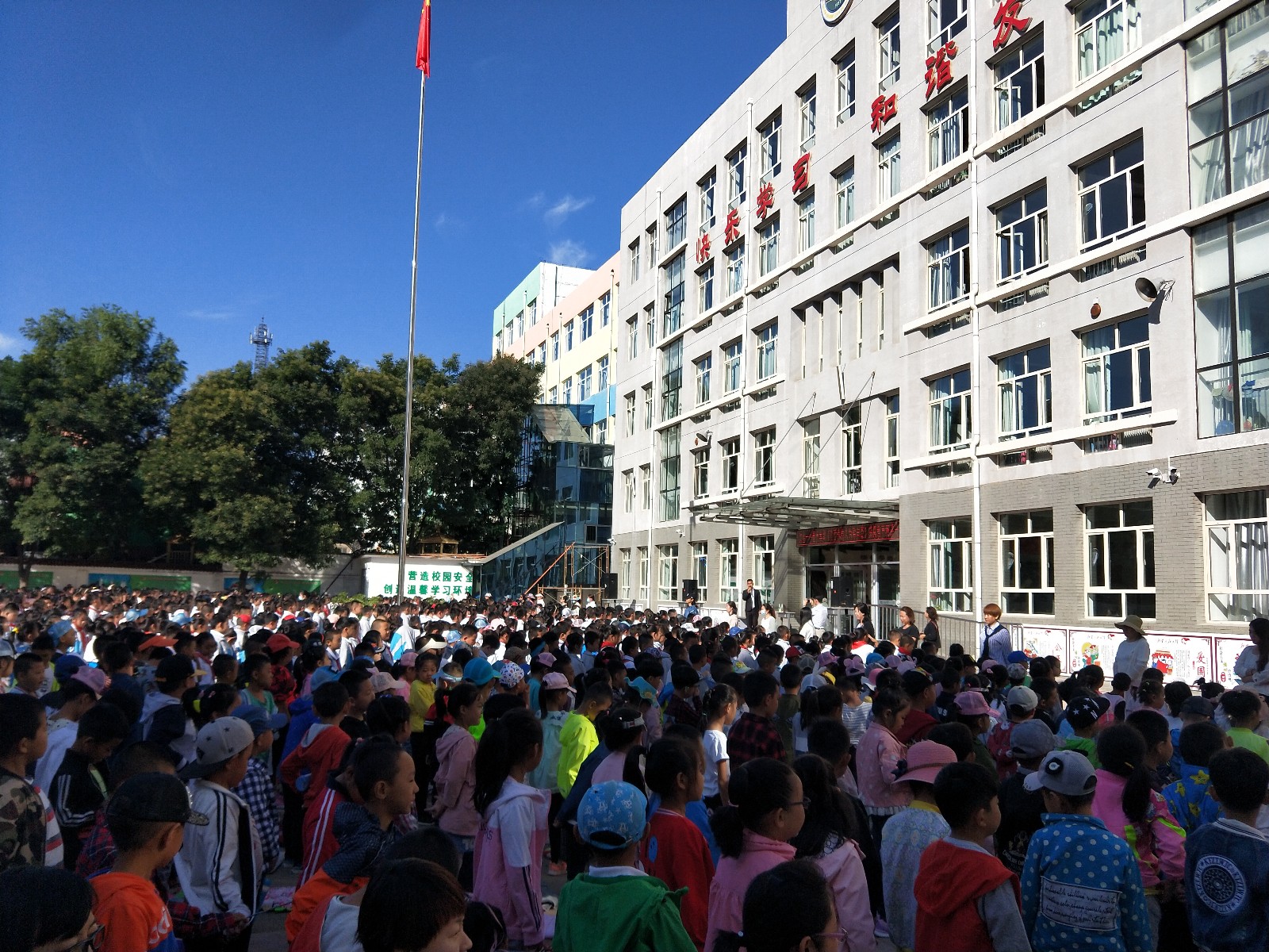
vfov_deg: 54.9
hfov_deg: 69.4
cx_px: 634
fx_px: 916
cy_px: 476
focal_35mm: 25
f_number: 1.7
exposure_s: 1/2133
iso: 33
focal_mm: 4.27
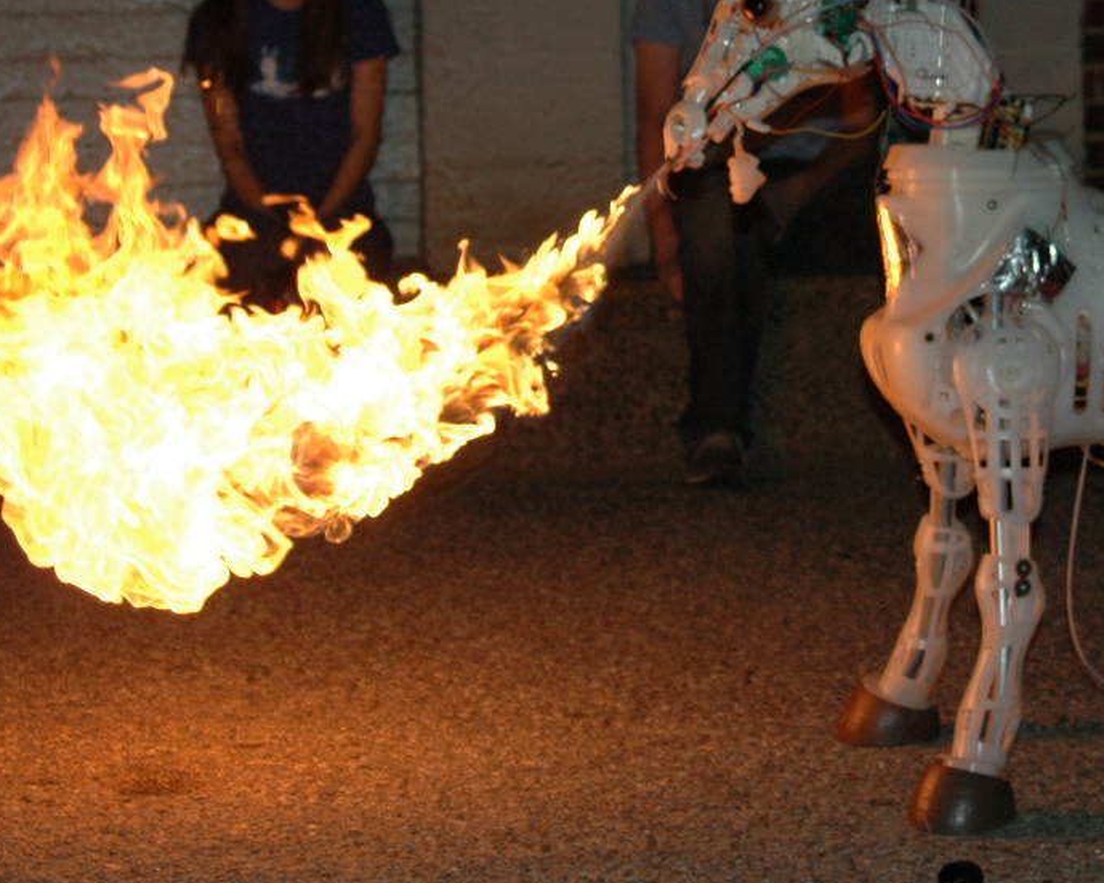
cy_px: 247
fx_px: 2810
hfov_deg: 22.1
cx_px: 800
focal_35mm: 86
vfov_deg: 17.8
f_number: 3.5
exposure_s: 1/500
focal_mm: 28
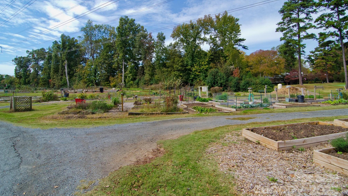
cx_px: 174
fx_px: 162
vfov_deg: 62.2
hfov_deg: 94.2
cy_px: 87
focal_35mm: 18
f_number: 6.3
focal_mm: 11
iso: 1000
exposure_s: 1/1600
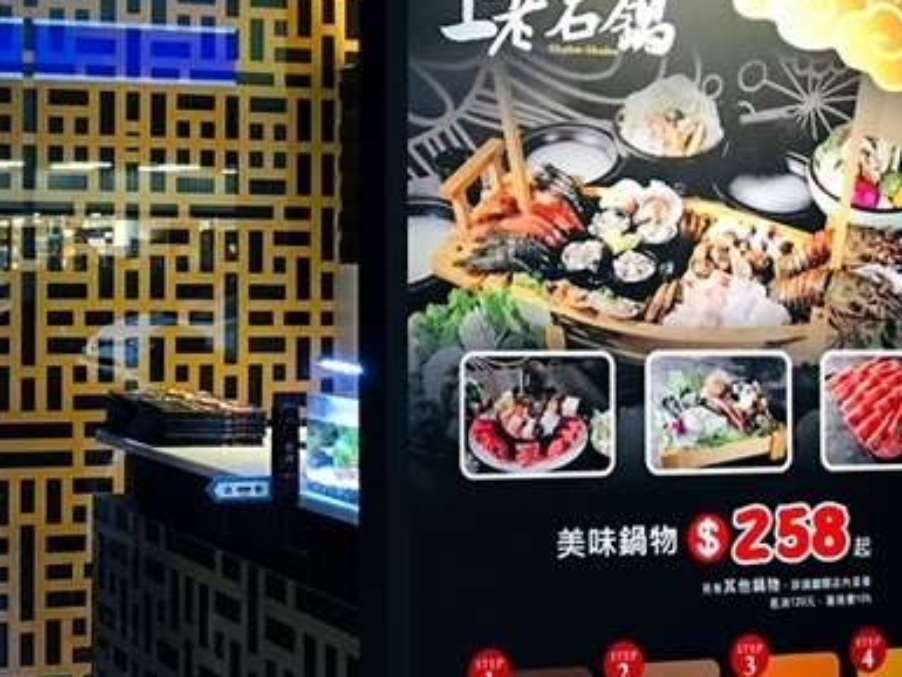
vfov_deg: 22.9
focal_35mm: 64
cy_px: 247
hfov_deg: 28.3
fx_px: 1668
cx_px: -9
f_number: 2.2
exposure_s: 1/15
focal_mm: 4.15
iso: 100
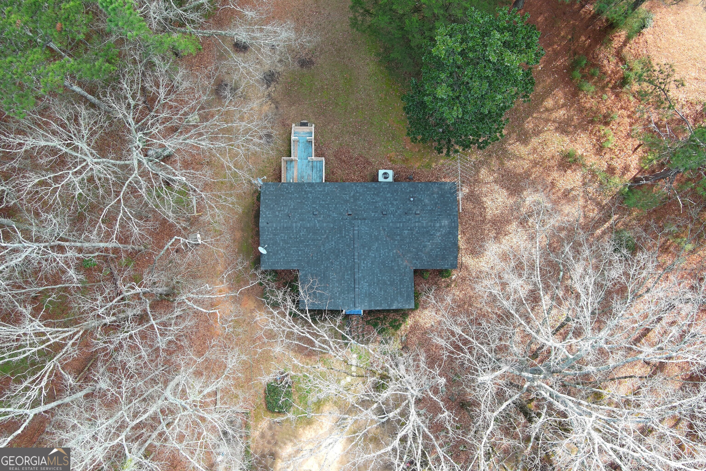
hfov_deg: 63.7
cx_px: 353
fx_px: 569
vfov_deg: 45.0
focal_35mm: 29
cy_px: 236
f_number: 2.8
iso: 100
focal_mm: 10.57
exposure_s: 1/51.7
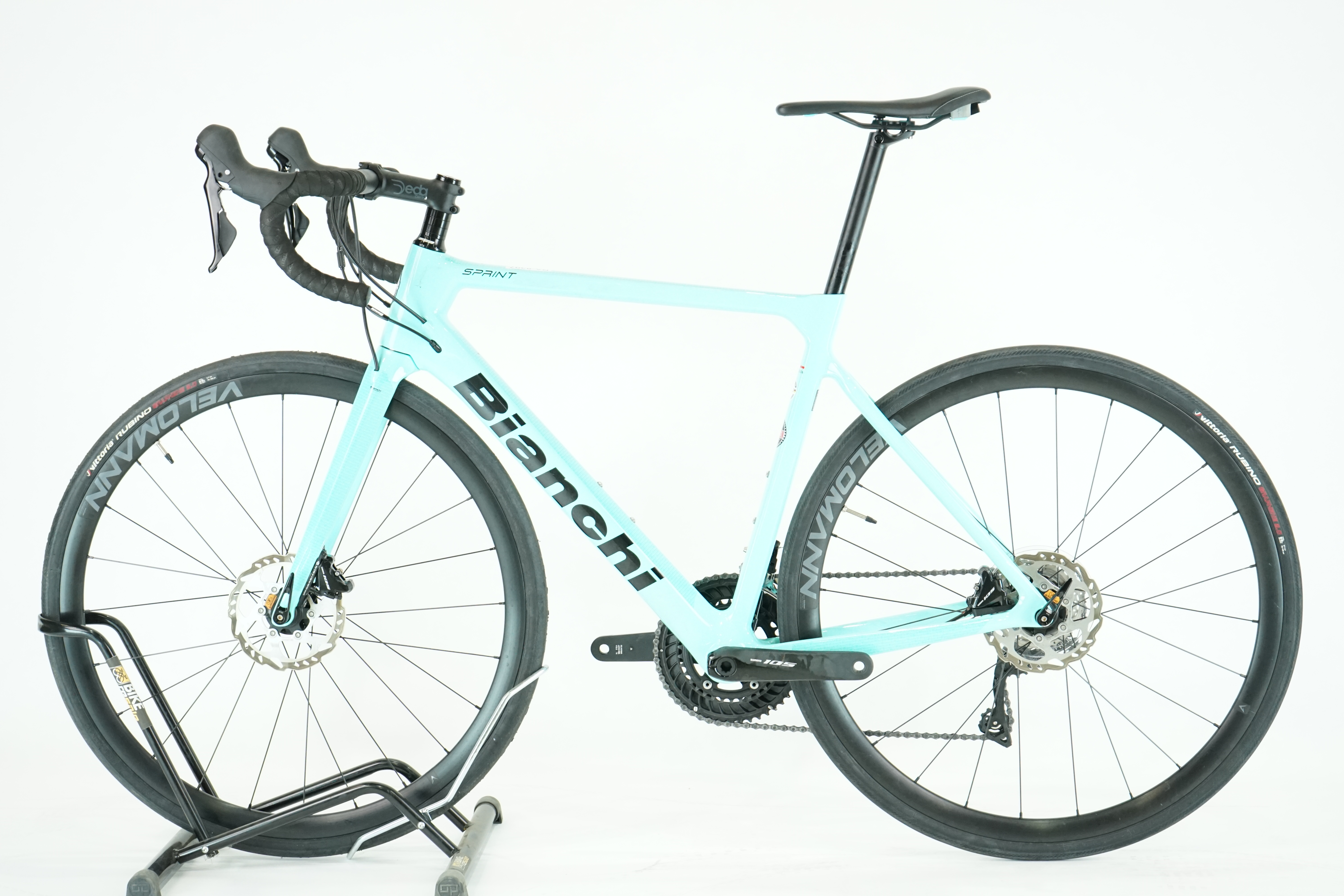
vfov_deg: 20.9
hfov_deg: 31.0
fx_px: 2426
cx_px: 672
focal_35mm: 65
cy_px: 448
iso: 2500
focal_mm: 65
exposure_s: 1/200
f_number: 5.6
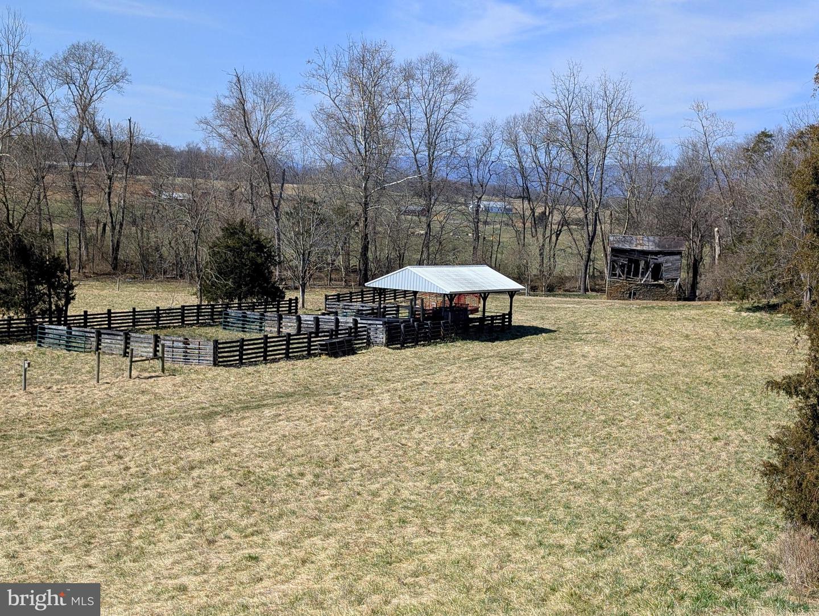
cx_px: 410
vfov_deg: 29.7
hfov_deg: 38.9
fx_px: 1161
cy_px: 308
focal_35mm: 49
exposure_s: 1/1005
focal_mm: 6.9
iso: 20
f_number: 1.68
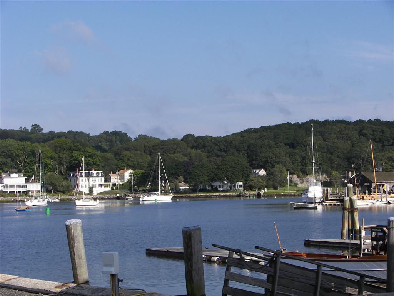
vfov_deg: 17.8
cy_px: 148
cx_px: 197
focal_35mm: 83
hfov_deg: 23.6
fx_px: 945
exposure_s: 1/500
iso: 64
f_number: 4
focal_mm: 13.8
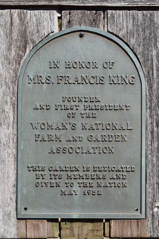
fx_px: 547
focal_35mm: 82
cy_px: 120
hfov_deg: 16.6
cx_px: 80
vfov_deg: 24.6
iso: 200
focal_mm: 55
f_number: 10
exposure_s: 1/400
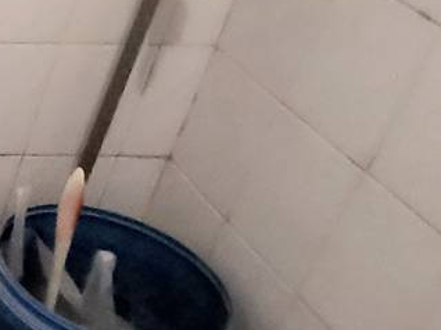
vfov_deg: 18.7
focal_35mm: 77
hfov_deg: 16.1
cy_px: 21
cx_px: -545
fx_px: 980
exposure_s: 1/18
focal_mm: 2.26
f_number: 2.2
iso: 1000
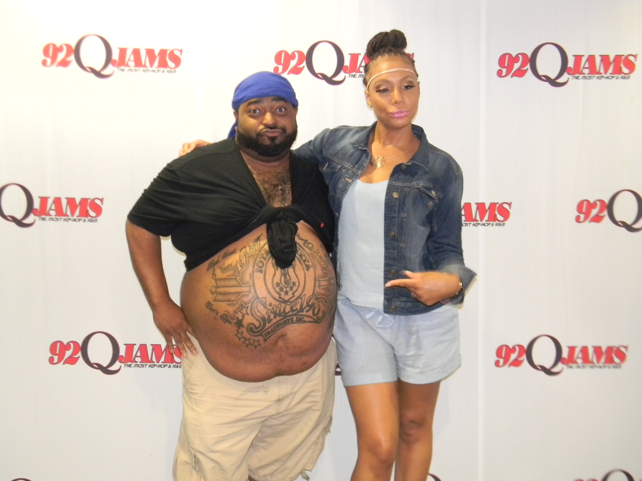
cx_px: 321
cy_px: 240
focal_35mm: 41
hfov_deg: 45.8
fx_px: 760
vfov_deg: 35.1
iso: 400
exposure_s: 1/10.2
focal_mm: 7.3
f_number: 3.8
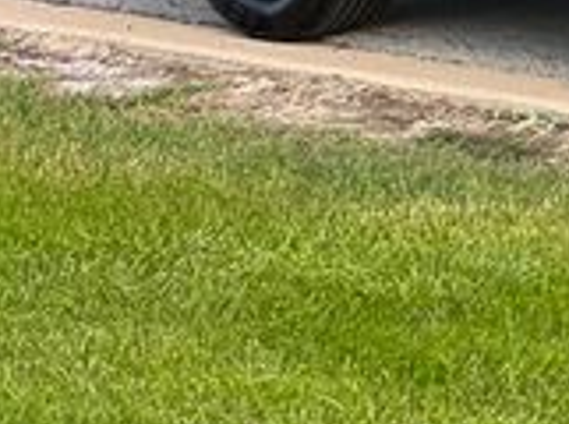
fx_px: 5035
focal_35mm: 307
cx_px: 1092
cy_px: -201
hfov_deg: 6.3
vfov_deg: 4.8
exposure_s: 1/121
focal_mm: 9
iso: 40
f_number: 2.8
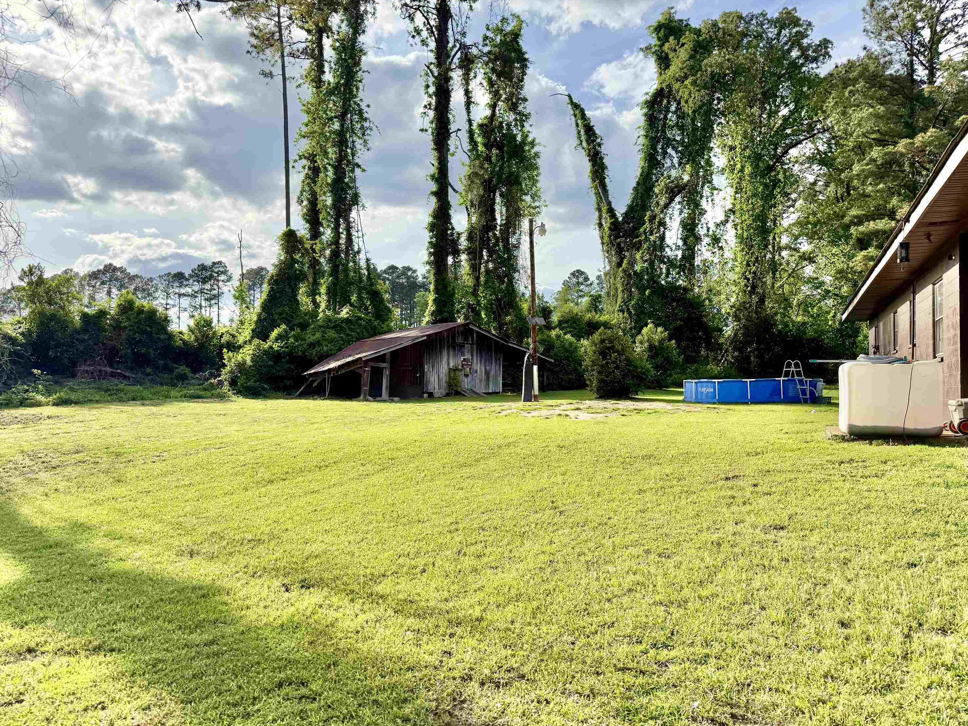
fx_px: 699
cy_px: 374
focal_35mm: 25
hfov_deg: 69.4
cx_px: 493
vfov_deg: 54.9
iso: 125
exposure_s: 1/4975
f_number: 1.78
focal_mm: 6.76
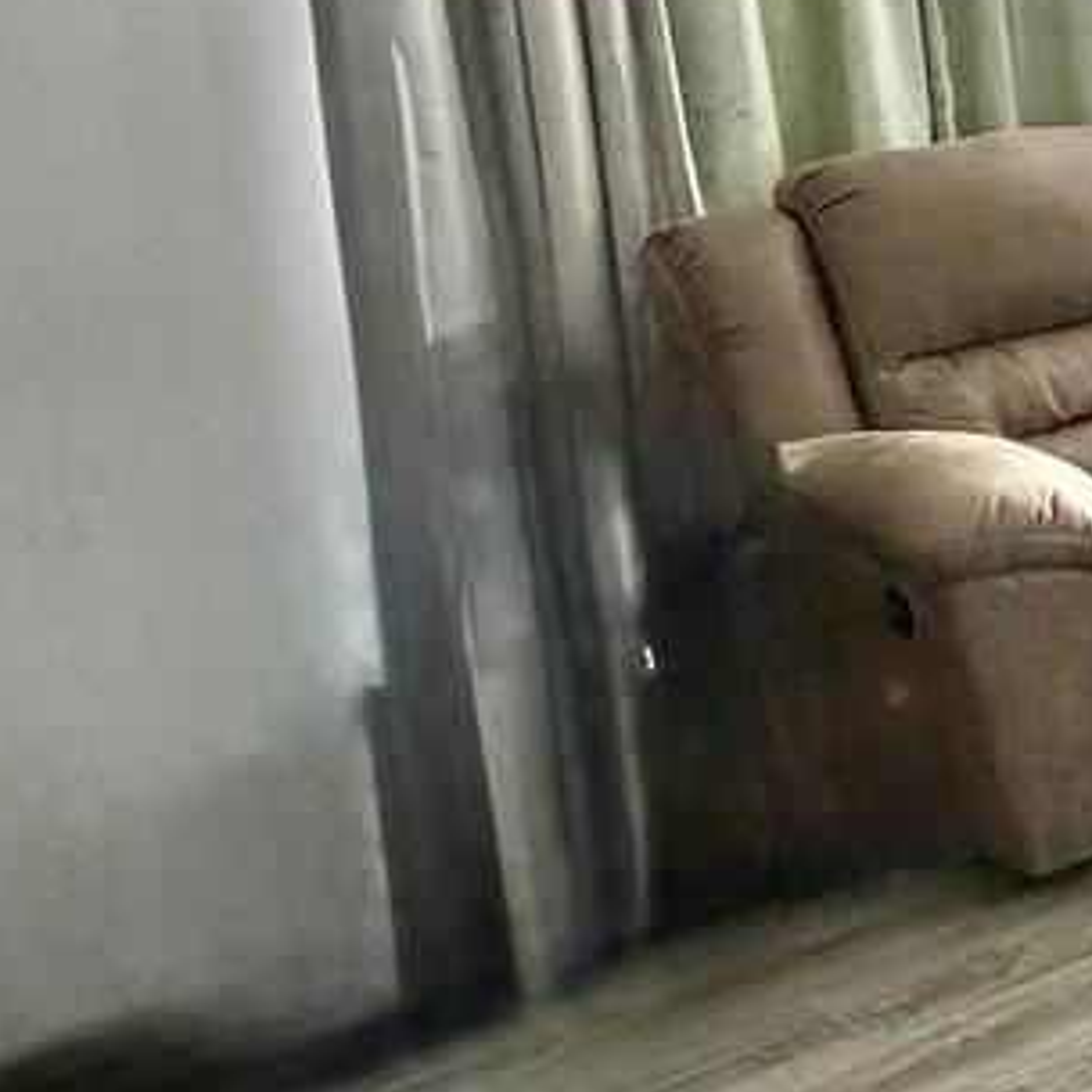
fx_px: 1856
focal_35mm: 52
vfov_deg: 32.5
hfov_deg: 20.2
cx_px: 2087
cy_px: 350
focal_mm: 2.22
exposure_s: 1/121
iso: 250
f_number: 2.2
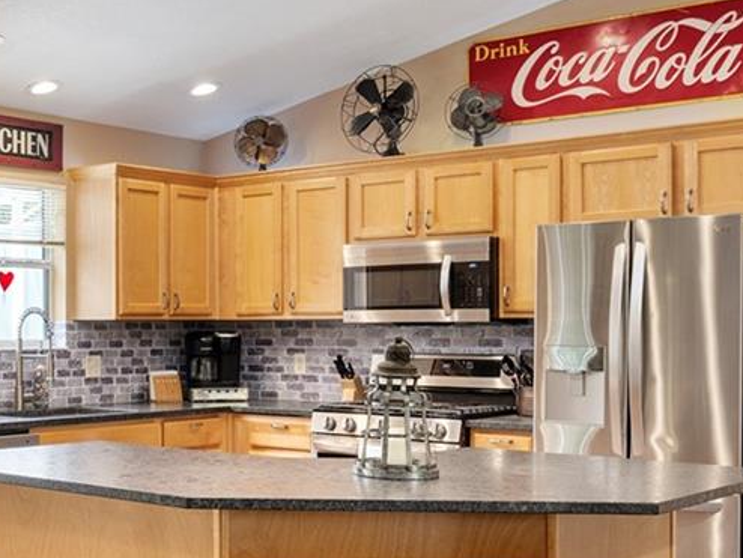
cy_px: 388
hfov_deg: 31.1
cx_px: -42
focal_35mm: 56
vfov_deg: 25.9
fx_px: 1203
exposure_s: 1/5
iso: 200
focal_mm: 18
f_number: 7.1
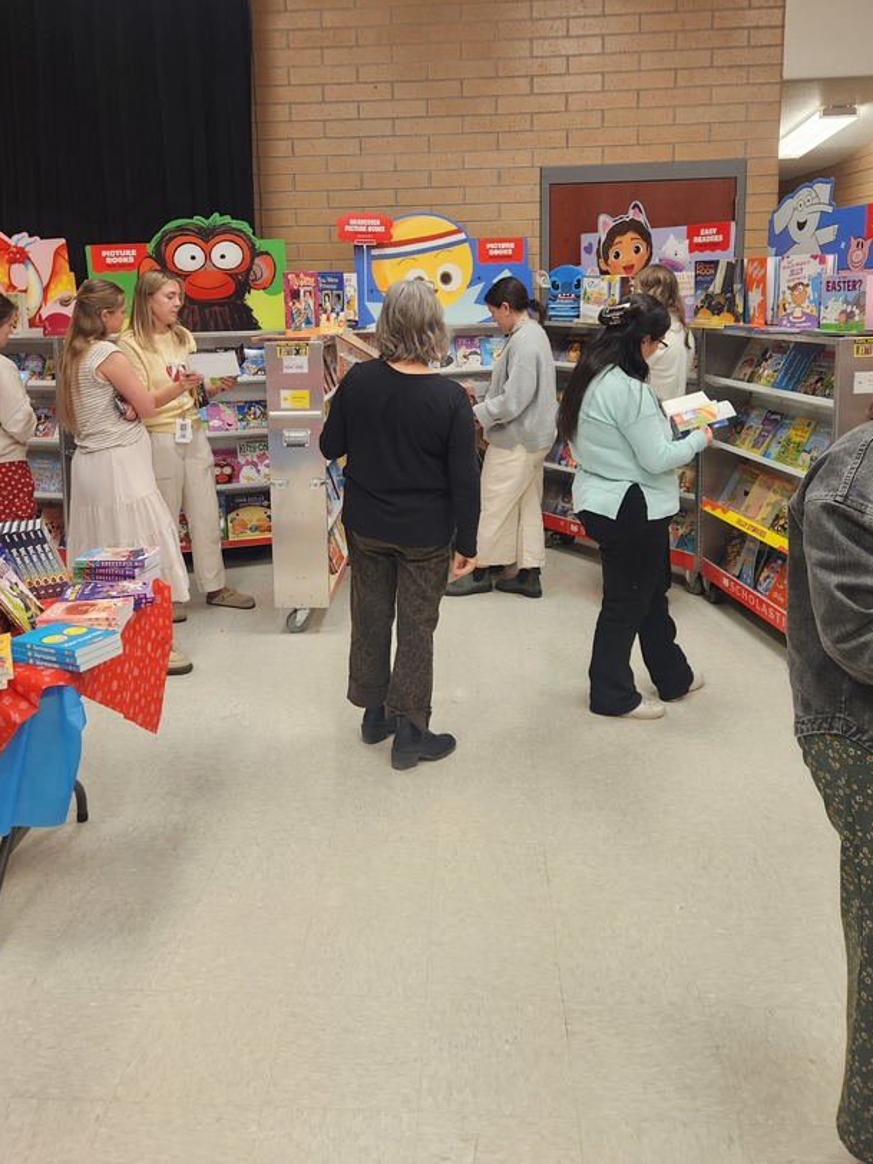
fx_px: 975
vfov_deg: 60.8
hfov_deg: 48.2
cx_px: 423
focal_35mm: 29
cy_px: 431
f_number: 1.8
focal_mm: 5.4
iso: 200
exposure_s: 1/120
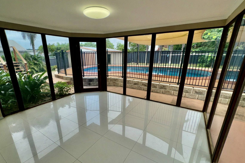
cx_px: 115
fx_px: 116
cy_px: 89
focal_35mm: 17
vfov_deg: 70.3
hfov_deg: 93.2
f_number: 2.2
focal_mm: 2.22
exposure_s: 1/204
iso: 32
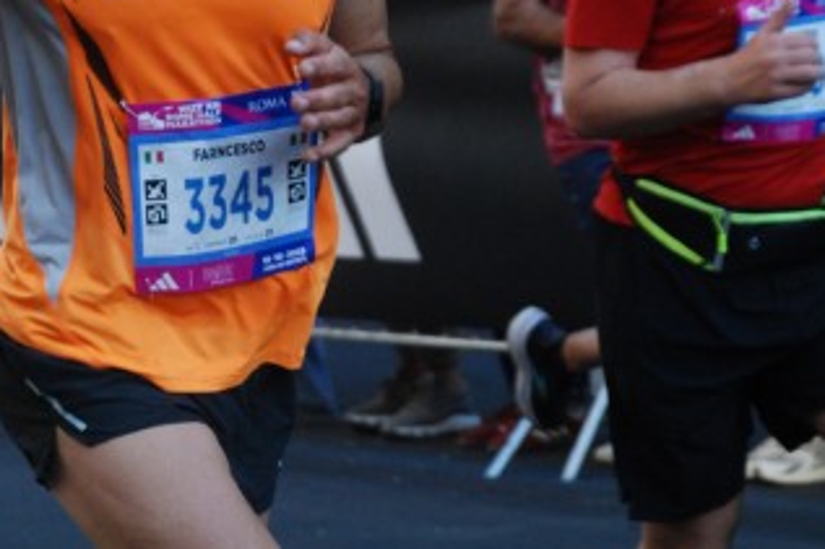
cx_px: 418
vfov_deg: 6.0
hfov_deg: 9.0
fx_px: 5222
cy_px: 156
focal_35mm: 228
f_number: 5.6
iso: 1000
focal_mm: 80
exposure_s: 1/500
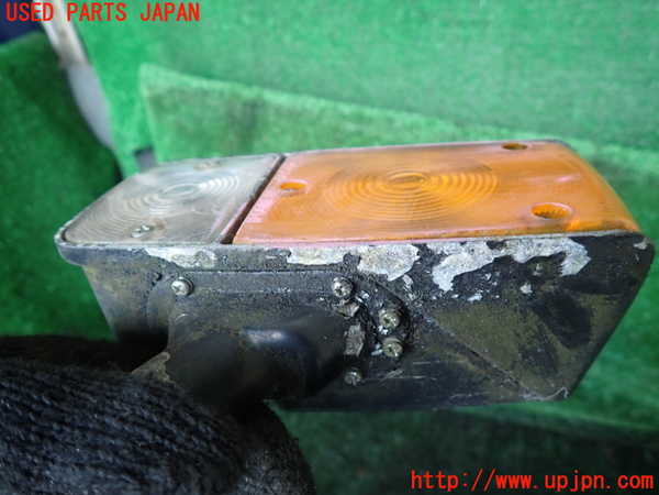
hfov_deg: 69.4
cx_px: 330
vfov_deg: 54.9
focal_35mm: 25
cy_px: 248
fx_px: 476
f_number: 2
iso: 200
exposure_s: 1/60
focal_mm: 4.5
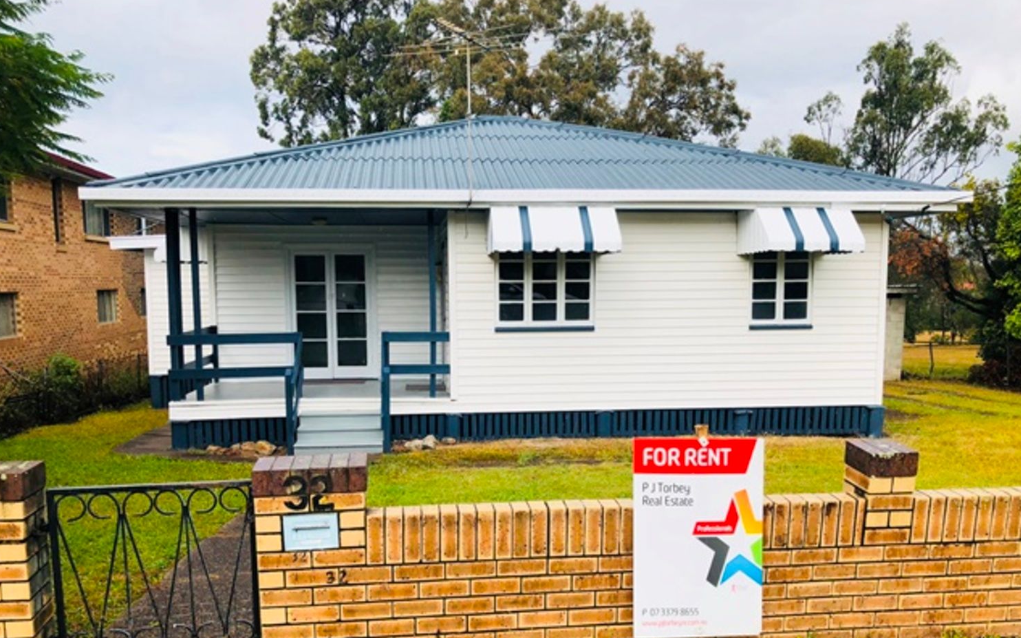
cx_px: 507
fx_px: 835
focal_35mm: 30
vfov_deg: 41.6
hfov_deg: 62.9
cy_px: 380
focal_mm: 3.99
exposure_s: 1/1297
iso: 20
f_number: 1.8
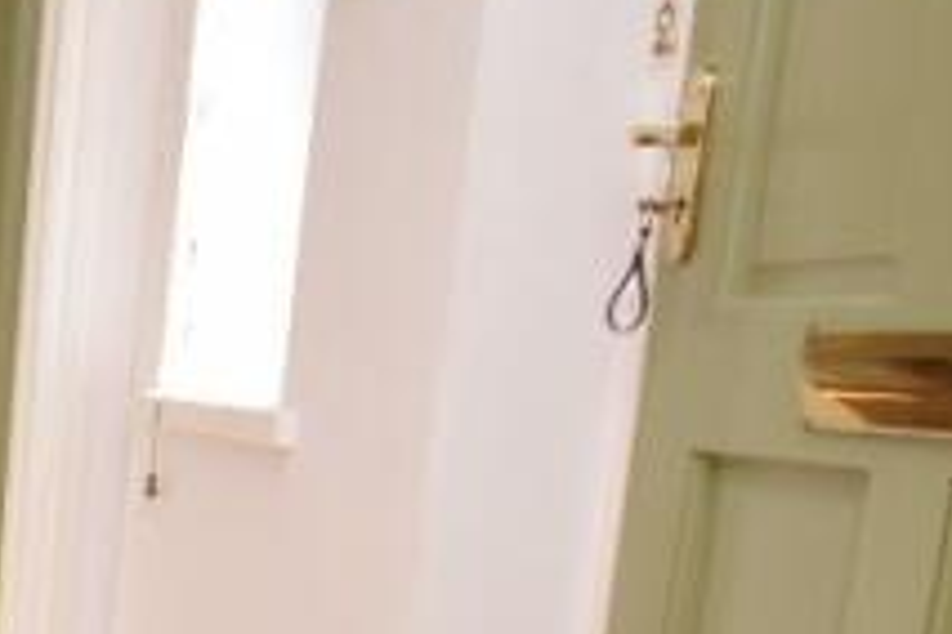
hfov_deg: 19.8
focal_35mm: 72
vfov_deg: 18.0
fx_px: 1904
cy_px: 748
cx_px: -805
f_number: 4.5
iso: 100
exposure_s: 1/80
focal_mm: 10
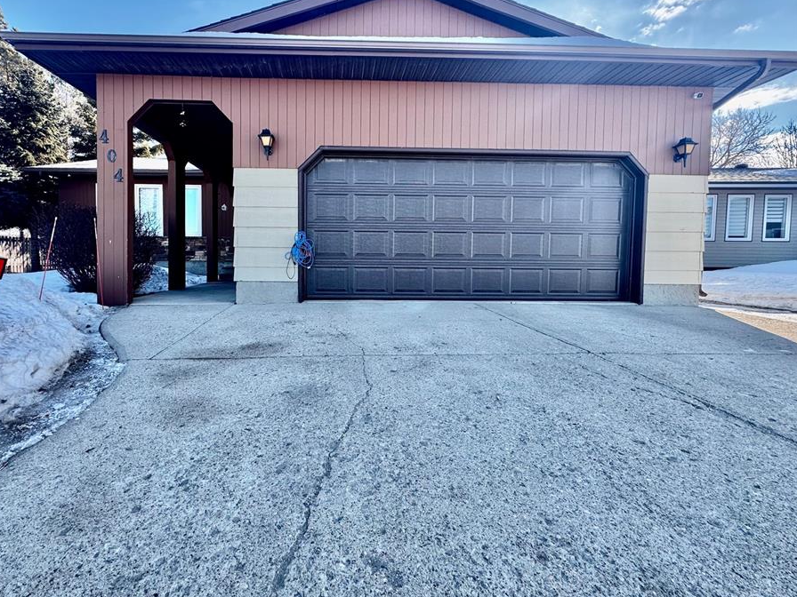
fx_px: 368
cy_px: 276
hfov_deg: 93.9
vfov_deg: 78.0
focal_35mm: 16
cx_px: 345
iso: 40
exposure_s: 1/364
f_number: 2.2
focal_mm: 2.22
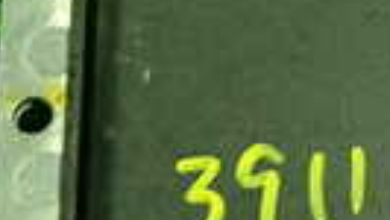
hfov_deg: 14.4
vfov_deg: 8.3
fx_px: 1521
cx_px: 396
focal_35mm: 147
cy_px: 100
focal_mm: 5.4
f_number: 2.3
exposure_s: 1/30
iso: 320
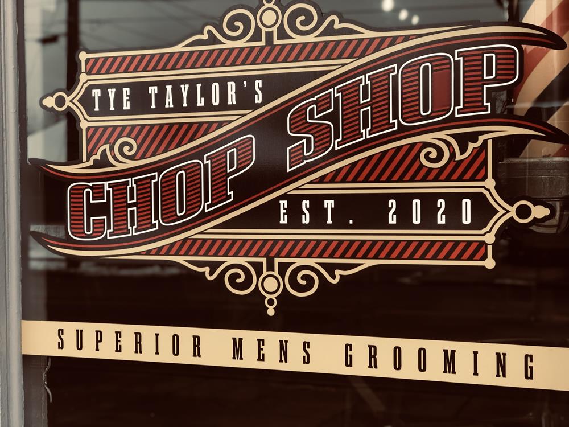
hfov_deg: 33.8
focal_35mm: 57
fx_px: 937
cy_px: 214
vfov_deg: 25.7
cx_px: 284
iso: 20
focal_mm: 6.6
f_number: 2.8
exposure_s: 1/60
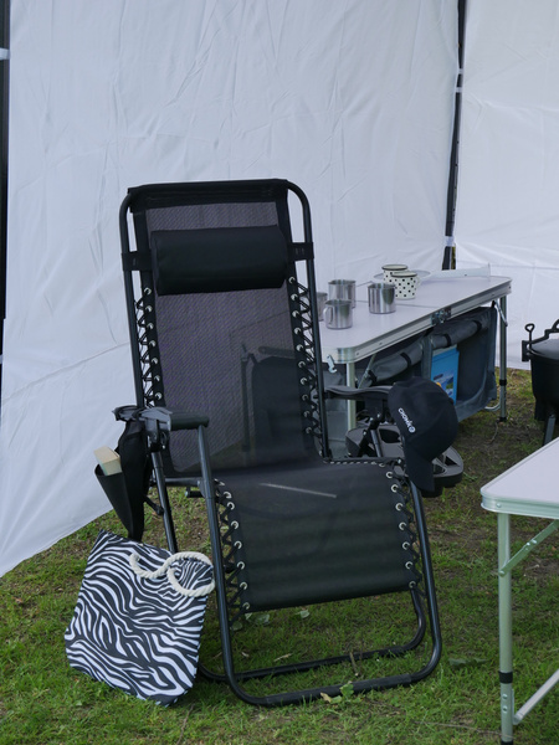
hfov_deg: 22.9
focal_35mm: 64
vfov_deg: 30.3
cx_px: 280
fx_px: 1378
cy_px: 372
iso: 400
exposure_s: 1/160
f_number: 6.3
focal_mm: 32
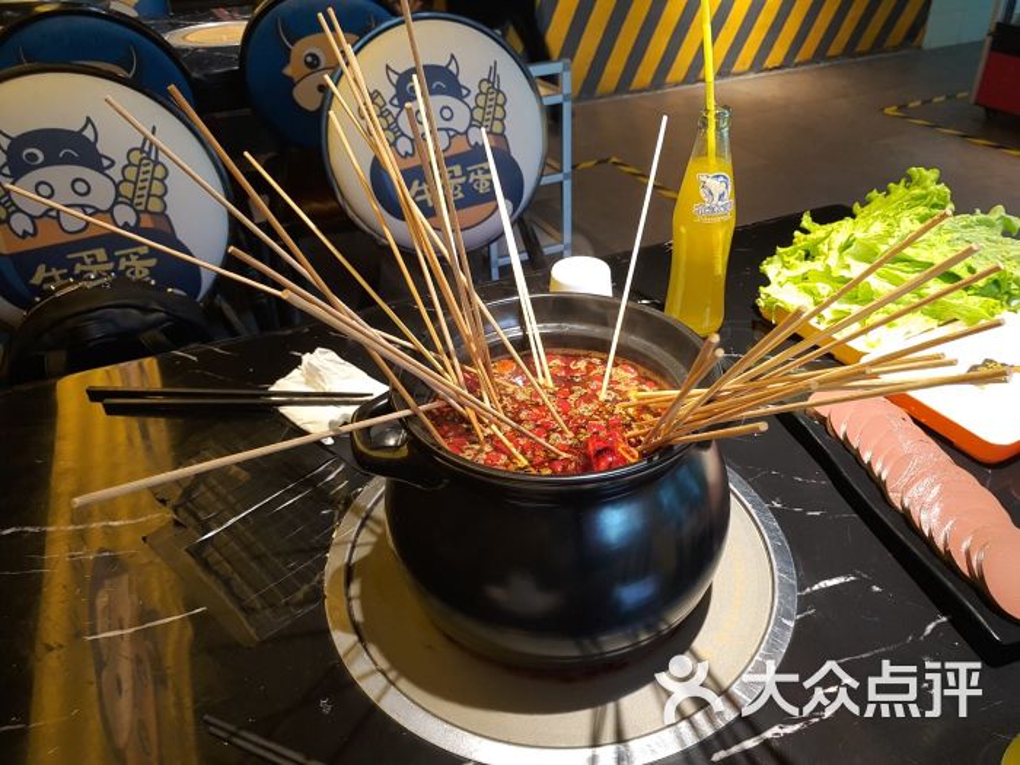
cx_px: 510
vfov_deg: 45.4
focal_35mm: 31
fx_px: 913
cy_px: 382
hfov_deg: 58.4
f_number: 2
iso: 125
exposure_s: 1/33
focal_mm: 3.75
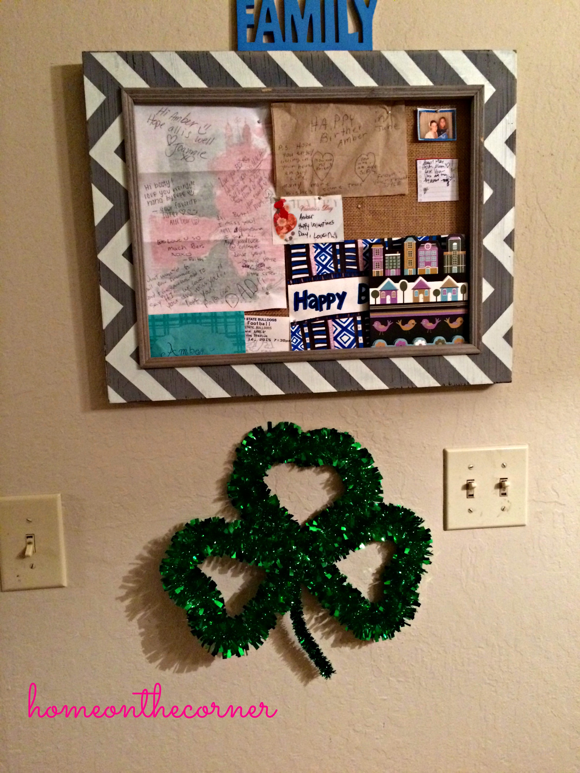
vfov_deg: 61.7
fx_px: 648
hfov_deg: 48.2
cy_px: 386
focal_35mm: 29
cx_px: 290
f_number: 2.2
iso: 320
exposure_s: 1/30
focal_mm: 4.15
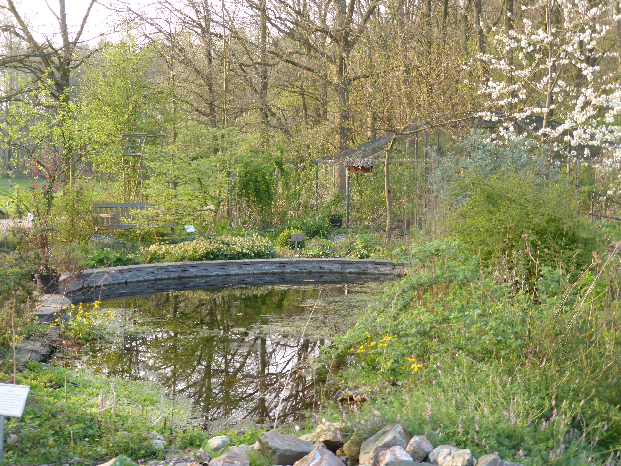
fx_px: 951
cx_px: 310
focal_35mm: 53
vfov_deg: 27.5
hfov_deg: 36.2
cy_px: 233
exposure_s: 1/60
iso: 100
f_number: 4.4
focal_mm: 9
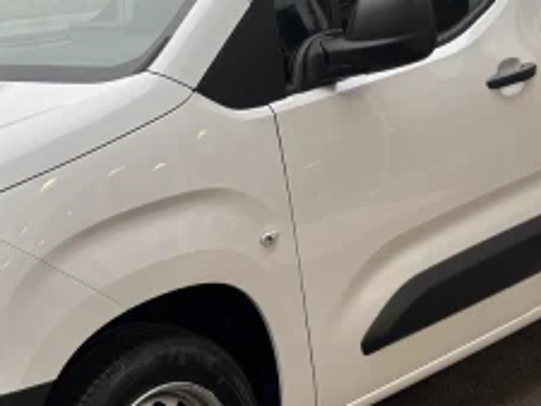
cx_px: 111
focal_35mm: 74
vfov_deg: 19.9
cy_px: 231
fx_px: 1157
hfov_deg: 25.9
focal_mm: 5.96
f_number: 1.6
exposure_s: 1/121
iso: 50
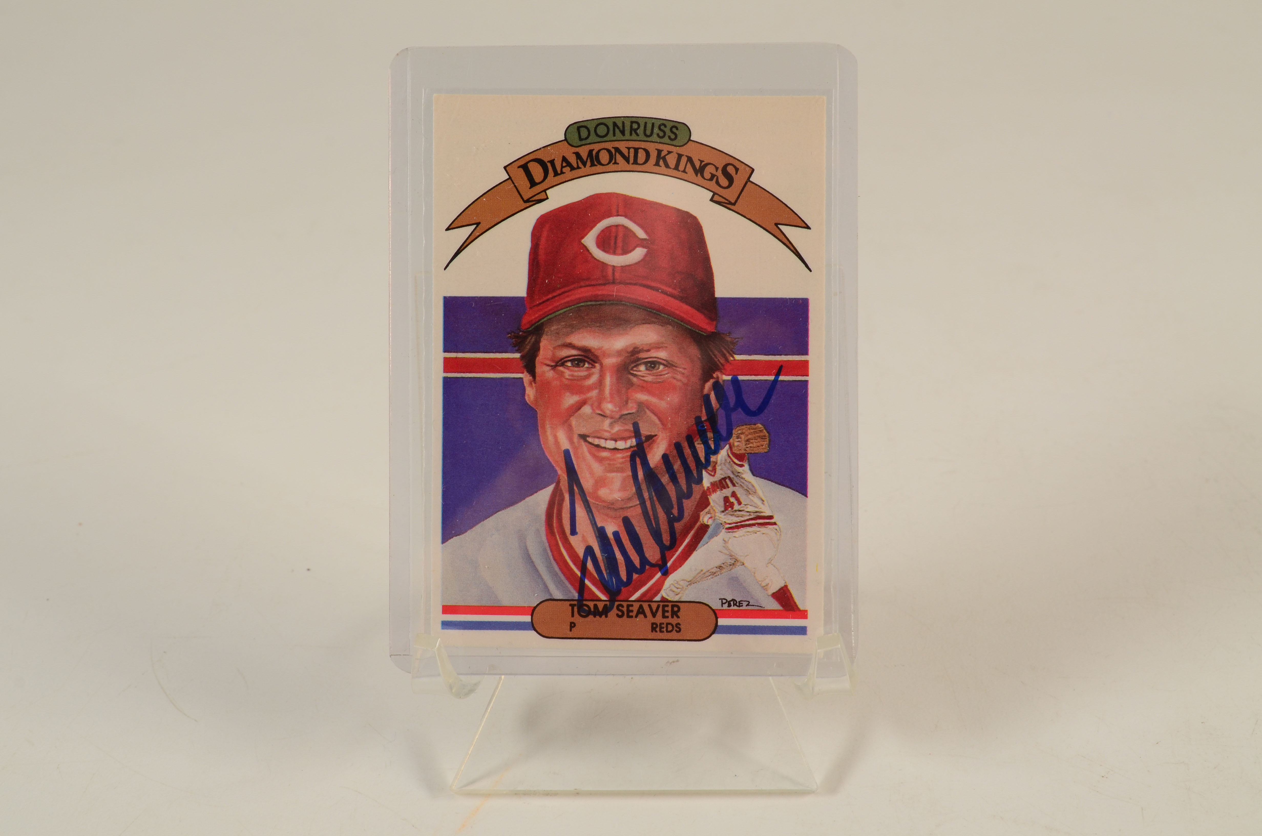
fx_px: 2414
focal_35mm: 69
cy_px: 418
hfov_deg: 29.3
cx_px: 631
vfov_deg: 19.6
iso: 200
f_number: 14
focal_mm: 46
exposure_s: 1/160
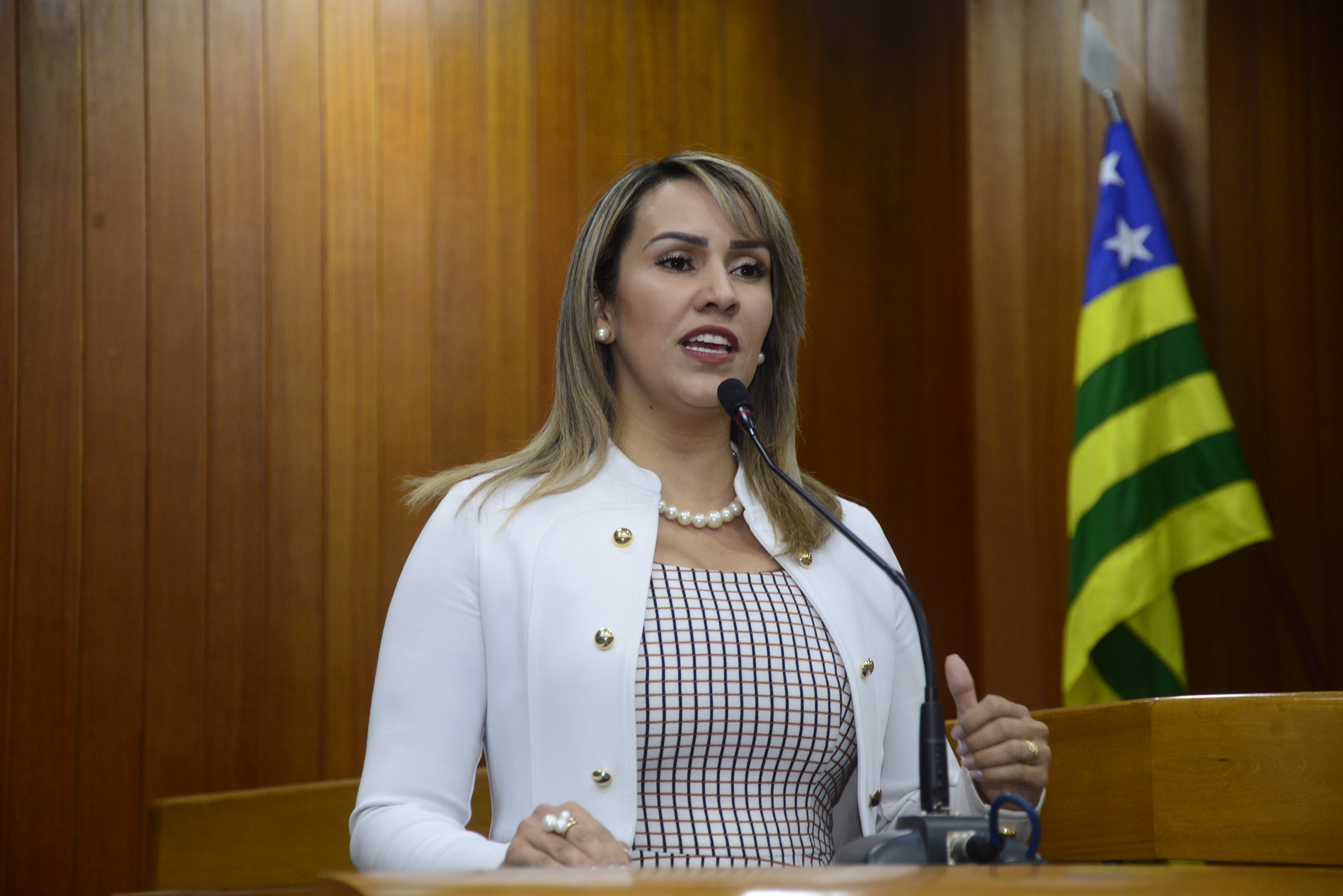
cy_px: 448
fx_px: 3545
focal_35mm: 95
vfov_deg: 14.4
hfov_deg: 21.5
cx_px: 672
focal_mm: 95
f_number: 5.6
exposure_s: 1/60
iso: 2000
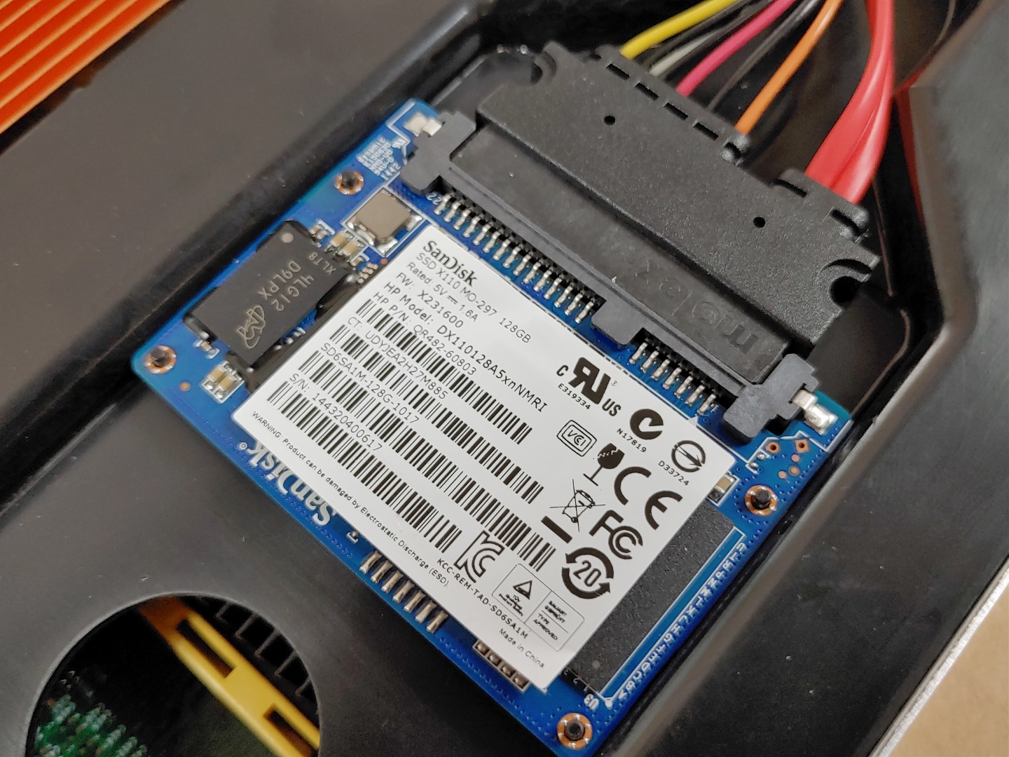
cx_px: 504
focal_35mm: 31
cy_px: 378
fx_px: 904
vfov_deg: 45.4
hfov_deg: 58.4
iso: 100
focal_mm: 4.36
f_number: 1.8
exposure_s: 1/120
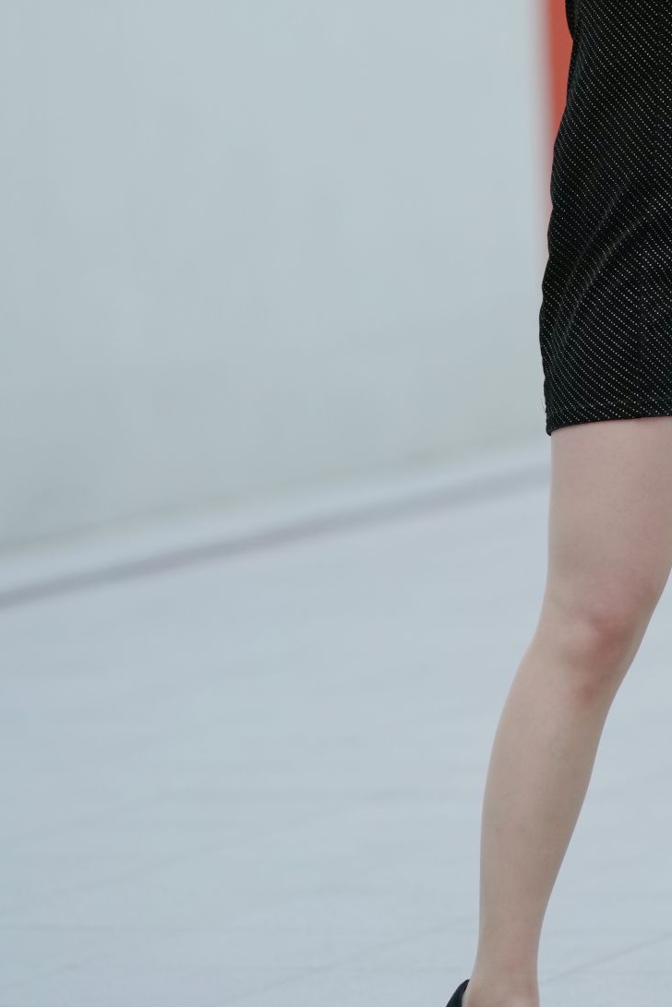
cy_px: 157
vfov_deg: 7.0
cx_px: 703
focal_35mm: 295
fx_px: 8254
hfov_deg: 4.7
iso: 1000
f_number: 2.2
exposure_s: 1/320
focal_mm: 135
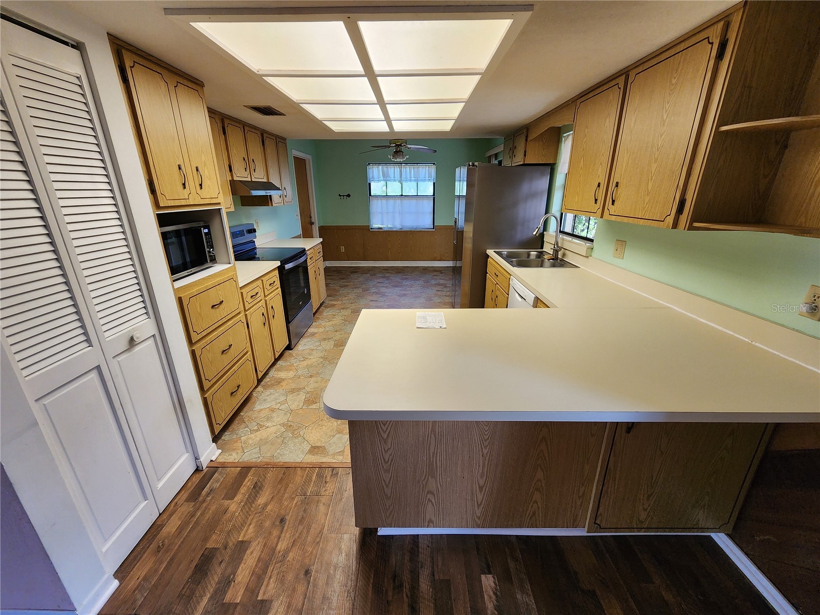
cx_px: 410
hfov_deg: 106.2
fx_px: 308
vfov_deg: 89.9
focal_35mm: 13
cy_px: 308
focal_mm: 2.2
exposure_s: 1/60
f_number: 2.2
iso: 160
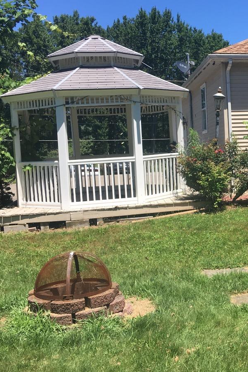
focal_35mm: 48
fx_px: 496
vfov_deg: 41.0
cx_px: 221
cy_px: 161
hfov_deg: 27.1
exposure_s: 1/999
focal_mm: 4.15
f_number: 2.2
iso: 25
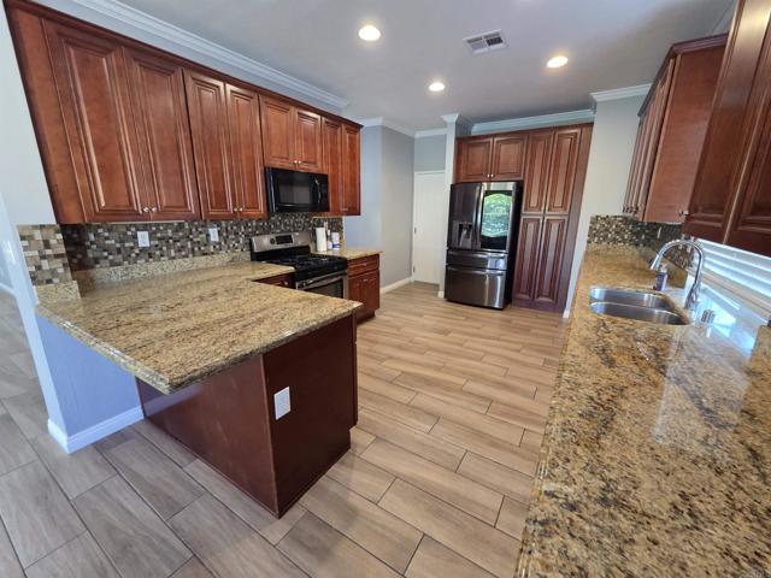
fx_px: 290
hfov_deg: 106.2
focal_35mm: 13
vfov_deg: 89.9
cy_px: 289
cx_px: 386
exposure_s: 1/60
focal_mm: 2.2
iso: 500
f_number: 2.2
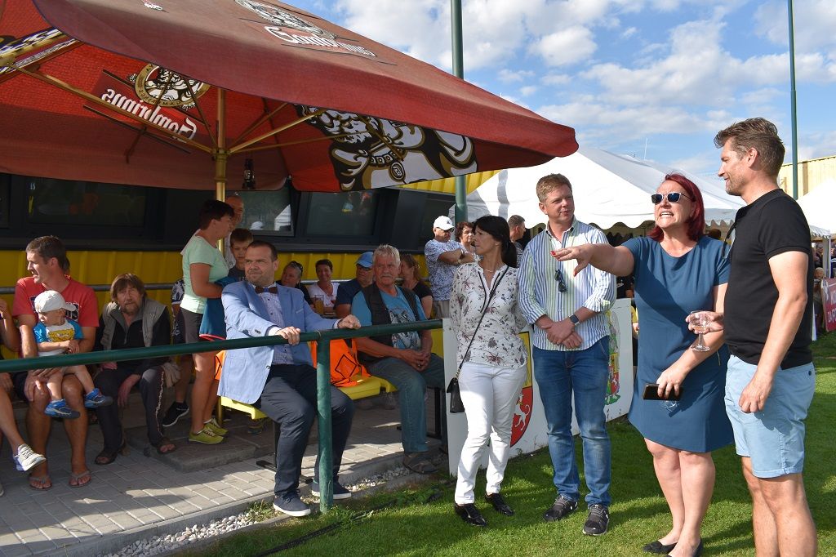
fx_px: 627
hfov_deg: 67.4
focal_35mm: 27
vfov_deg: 47.9
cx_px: 418
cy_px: 278
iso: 100
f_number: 9
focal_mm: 18
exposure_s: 1/200
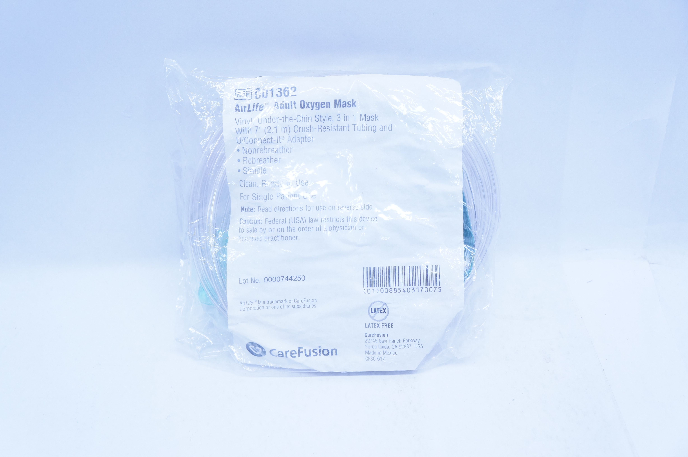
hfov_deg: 48.0
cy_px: 228
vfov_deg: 32.9
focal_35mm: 40
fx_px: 773
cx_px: 344
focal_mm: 27
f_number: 4.5
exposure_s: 1/200
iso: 800
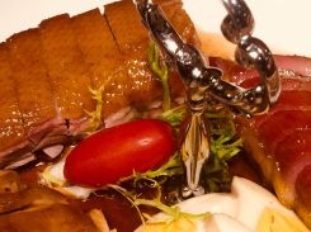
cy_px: 260
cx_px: 191
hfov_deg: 23.5
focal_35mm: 83
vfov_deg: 17.1
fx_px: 745
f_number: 2.2
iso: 80
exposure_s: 1/33
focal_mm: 4.15
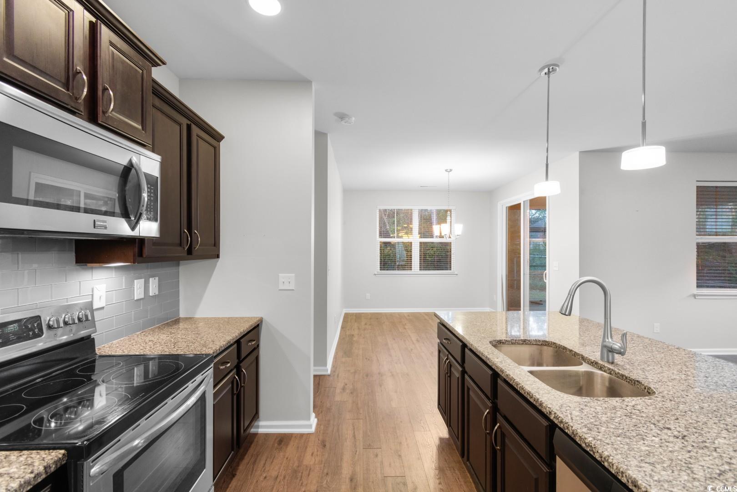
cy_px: 246
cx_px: 368
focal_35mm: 15
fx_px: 307
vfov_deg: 77.3
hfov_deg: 100.4
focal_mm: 10
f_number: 4.5
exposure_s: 3
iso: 100
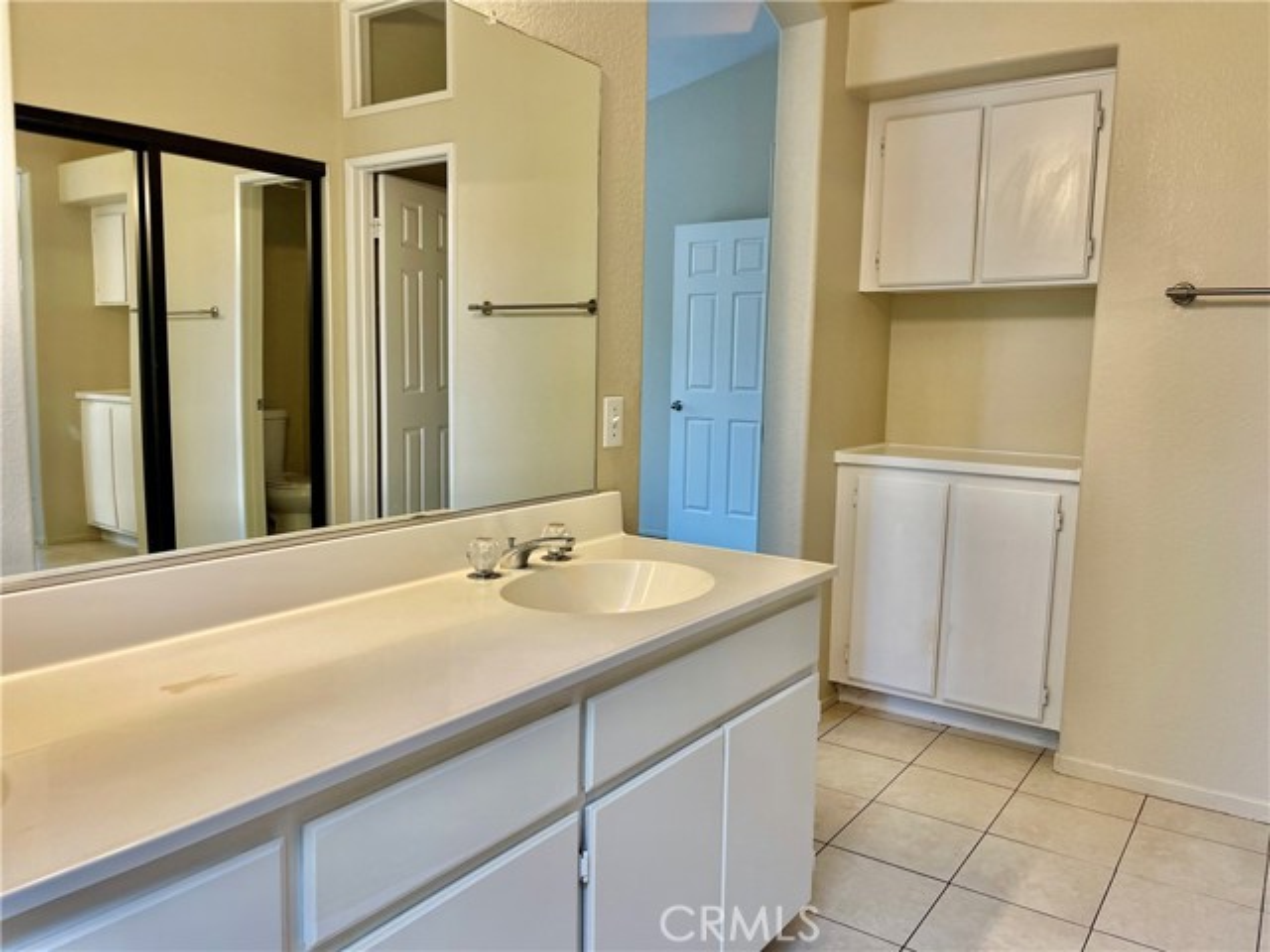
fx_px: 917
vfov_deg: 54.9
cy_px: 476
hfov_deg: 69.4
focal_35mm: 25
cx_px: 635
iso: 80
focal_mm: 5.1
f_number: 1.6
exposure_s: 1/60
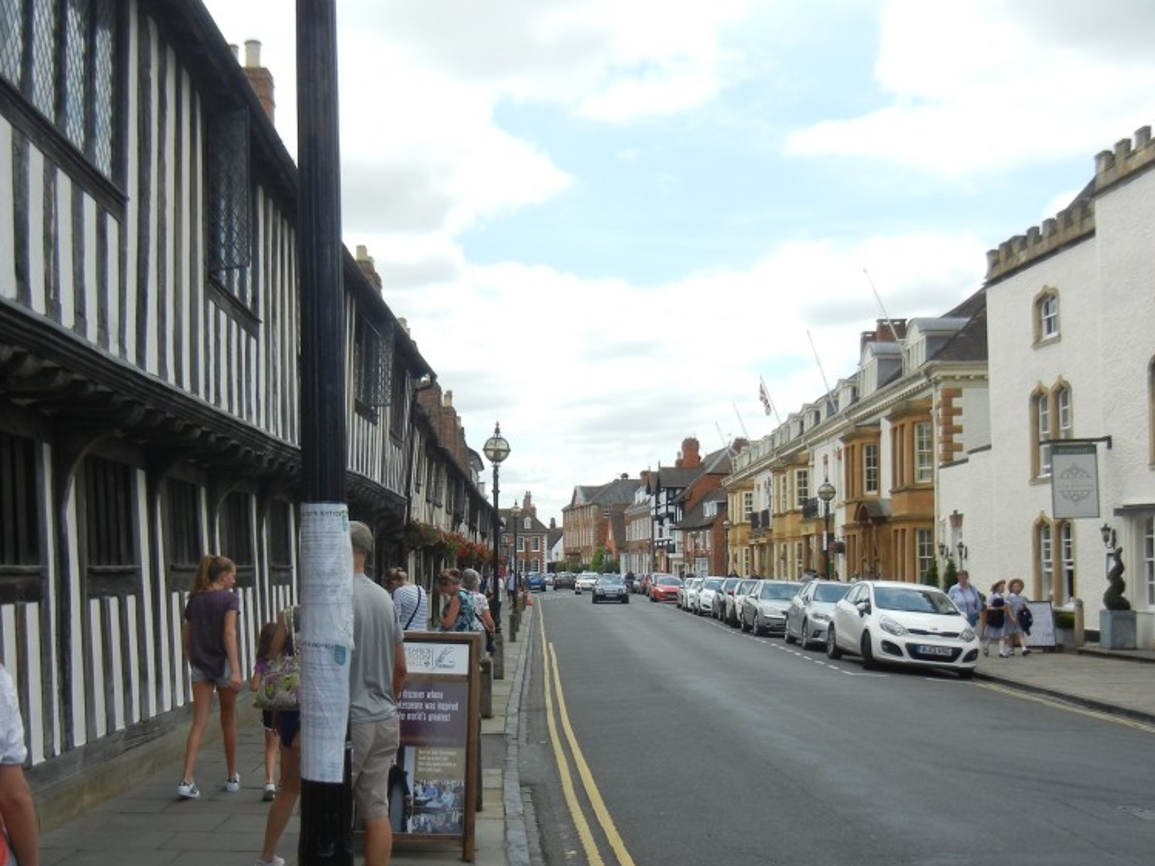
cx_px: 495
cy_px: 532
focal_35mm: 41
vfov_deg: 35.0
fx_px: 1368
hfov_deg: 45.6
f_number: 7
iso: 160
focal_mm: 5.4
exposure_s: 1/264
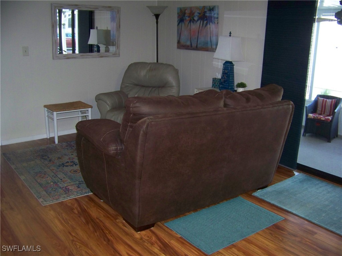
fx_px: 356
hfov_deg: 51.4
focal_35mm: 36
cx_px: 171
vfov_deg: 39.7
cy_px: 128
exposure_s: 1/30
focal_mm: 5.85
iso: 200
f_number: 2.8
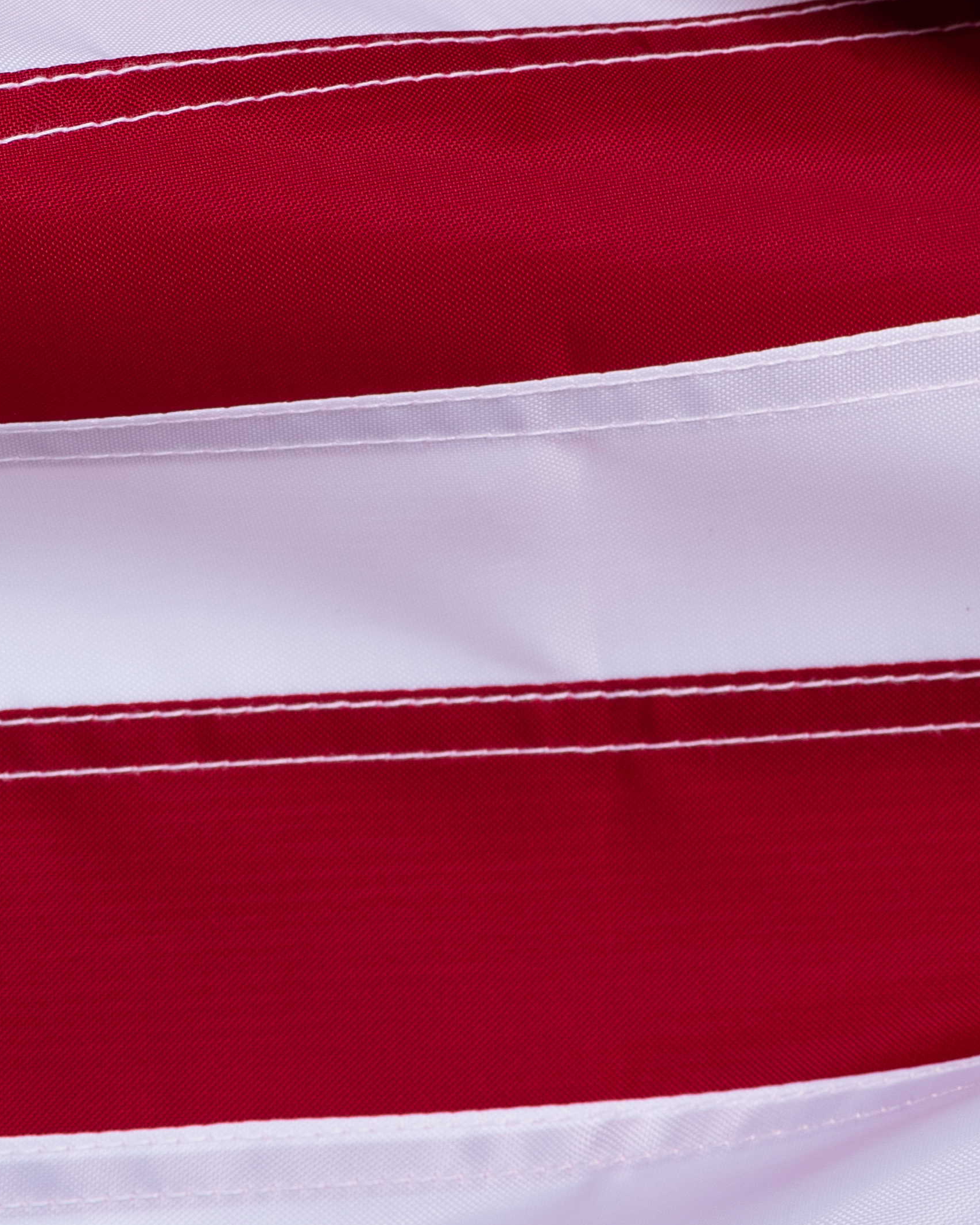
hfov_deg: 4.5
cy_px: 333
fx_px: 12328
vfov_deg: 5.7
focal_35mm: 340
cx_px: 1810
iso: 100
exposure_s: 1/160
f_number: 10
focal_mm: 105
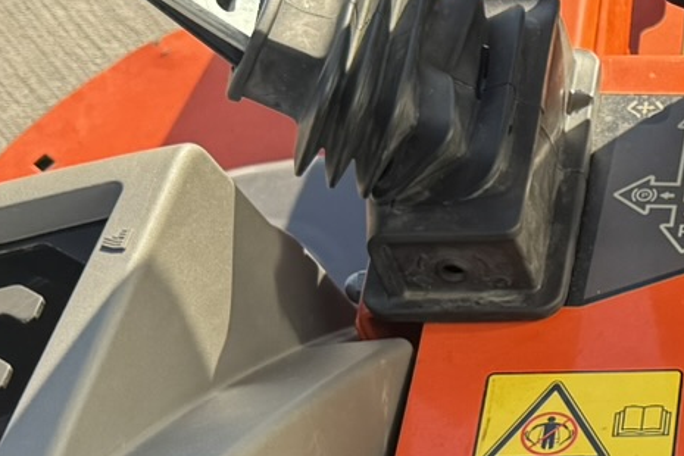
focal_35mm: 110
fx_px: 2090
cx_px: 1090
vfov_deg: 12.1
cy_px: 577
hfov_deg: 16.6
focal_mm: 6.76
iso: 80
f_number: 1.78
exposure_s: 1/639
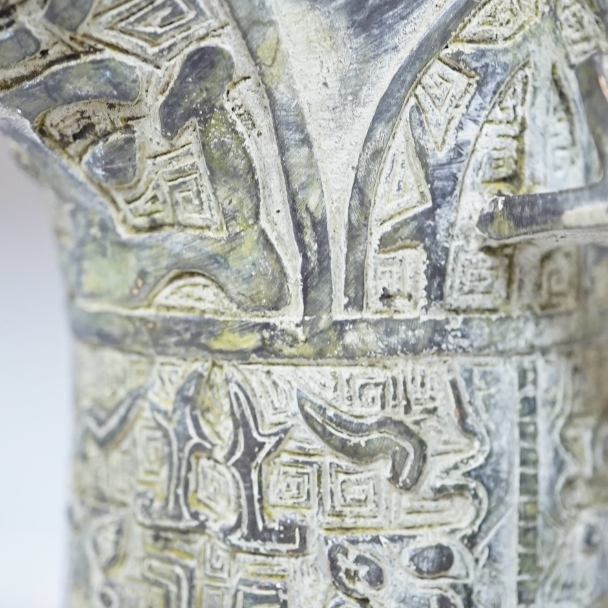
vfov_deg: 21.7
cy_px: 309
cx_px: 366
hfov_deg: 21.6
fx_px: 1590
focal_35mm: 80
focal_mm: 30
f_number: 3.5
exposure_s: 1/60
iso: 1600
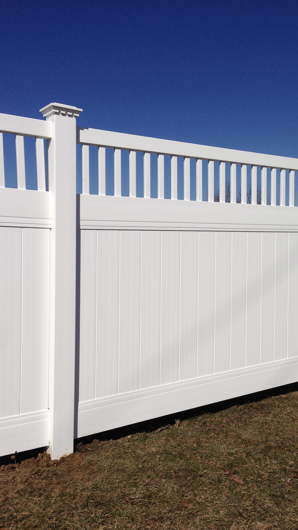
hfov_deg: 32.7
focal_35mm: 36
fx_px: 506
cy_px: 265
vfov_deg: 55.3
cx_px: 184
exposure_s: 1/6024
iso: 50
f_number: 2.4
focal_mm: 4.12
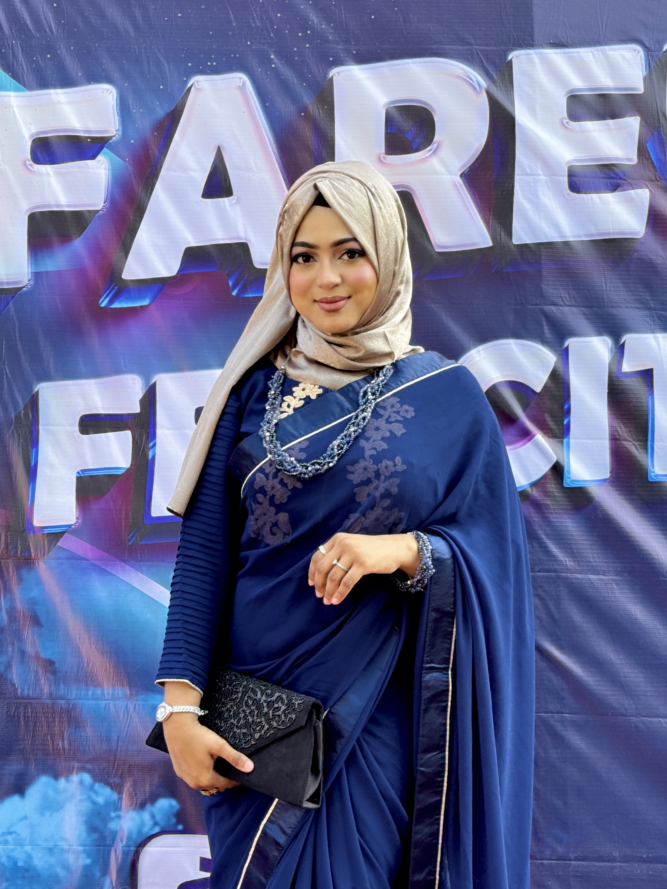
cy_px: 444
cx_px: 334
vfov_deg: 39.7
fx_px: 1233
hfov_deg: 30.3
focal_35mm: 48
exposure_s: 1/331
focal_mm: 6.76
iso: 64
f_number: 1.78
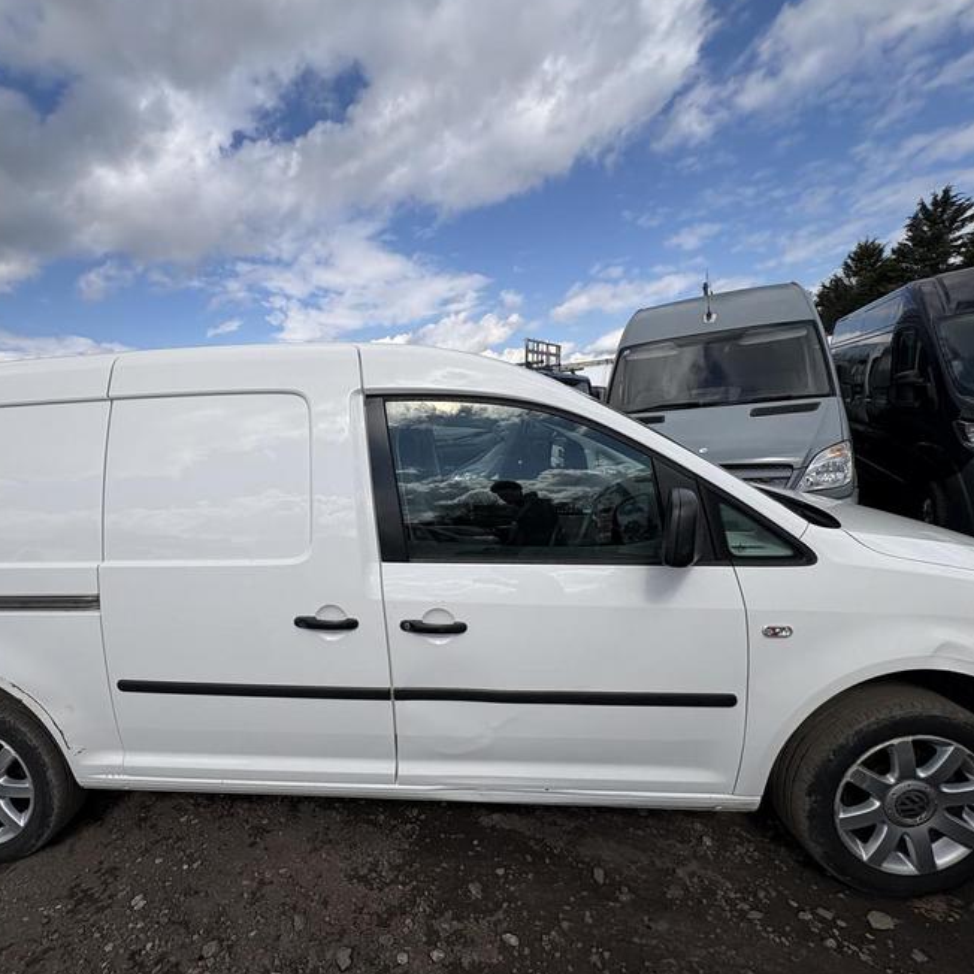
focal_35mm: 17
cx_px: 411
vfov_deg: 84.0
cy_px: 481
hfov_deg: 83.3
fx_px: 541
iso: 40
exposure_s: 1/3106
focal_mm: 2.22
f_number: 2.2
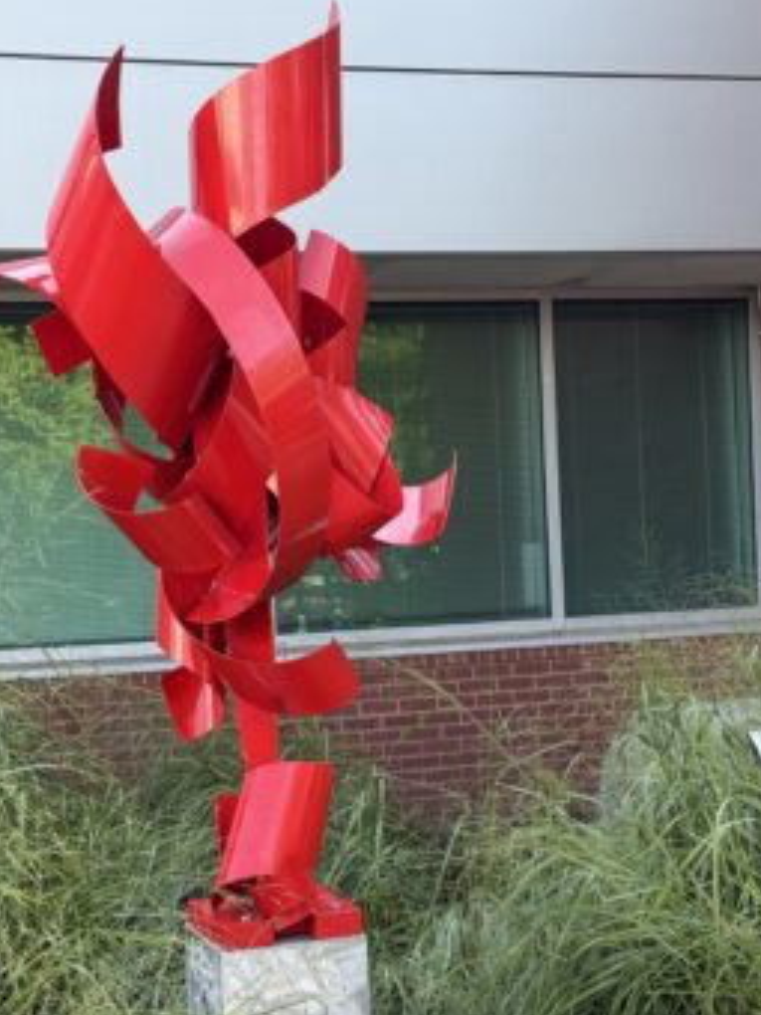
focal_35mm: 66
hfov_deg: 22.2
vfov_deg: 29.3
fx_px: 1935
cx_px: 301
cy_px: 640
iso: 80
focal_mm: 6.76
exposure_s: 1/447
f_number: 1.78
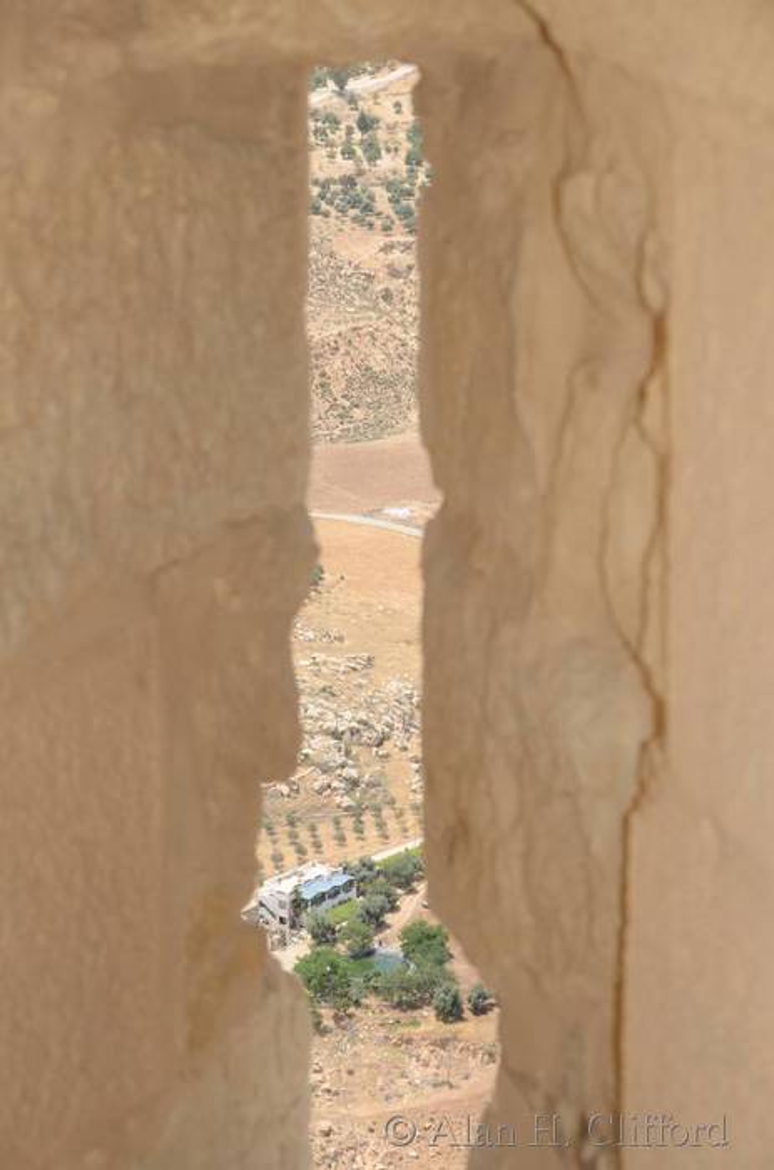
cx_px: 387
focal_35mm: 93
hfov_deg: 14.6
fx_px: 3015
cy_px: 585
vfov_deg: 22.0
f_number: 6.3
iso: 100
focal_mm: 62
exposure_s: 1/250
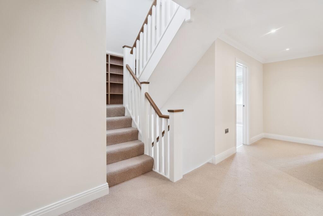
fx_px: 144
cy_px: 108
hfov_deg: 96.7
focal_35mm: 16
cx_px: 162
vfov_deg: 73.8
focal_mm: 16
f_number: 5
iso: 320
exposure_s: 1/25
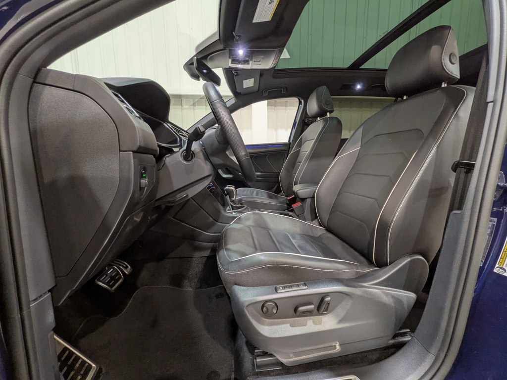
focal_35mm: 14
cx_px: 254
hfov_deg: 102.1
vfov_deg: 85.7
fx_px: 205
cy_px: 190
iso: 101
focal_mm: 1.83
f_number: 2.2
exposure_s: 1/40
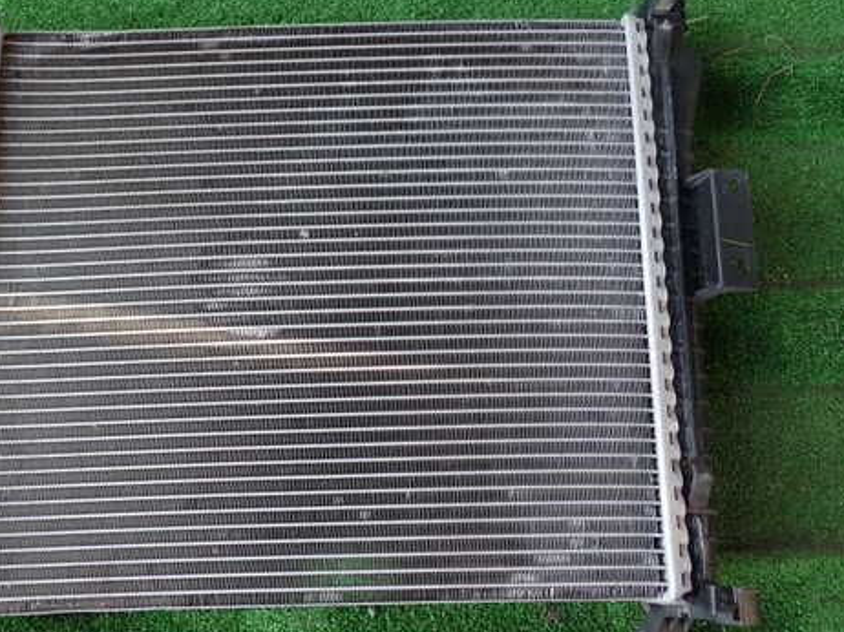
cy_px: 342
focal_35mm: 39
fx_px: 950
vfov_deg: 36.8
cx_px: 307
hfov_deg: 47.4
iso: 100
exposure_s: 1/125
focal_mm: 5.4
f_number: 2.3
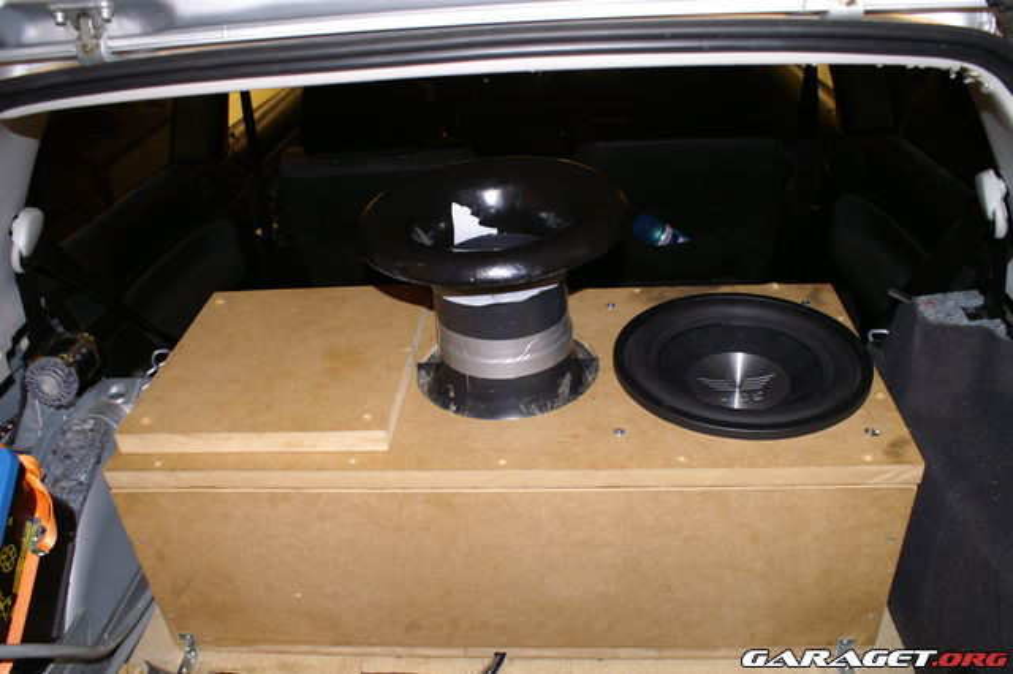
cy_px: 337
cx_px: 506
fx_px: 844
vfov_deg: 43.6
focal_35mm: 30
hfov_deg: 62.0
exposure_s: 1/60
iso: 400
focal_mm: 20
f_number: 4
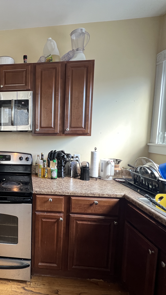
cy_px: 148
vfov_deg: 89.6
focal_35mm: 19
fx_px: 149
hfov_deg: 50.1
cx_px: 9
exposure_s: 1/120
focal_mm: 1.57
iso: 250
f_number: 1.8
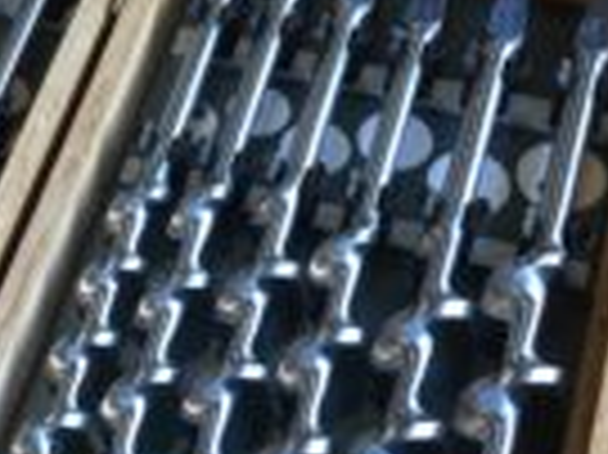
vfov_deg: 17.3
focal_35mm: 85
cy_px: 283
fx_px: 1492
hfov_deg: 22.6
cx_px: 86
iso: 80
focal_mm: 3.3
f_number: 2.4
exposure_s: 1/30
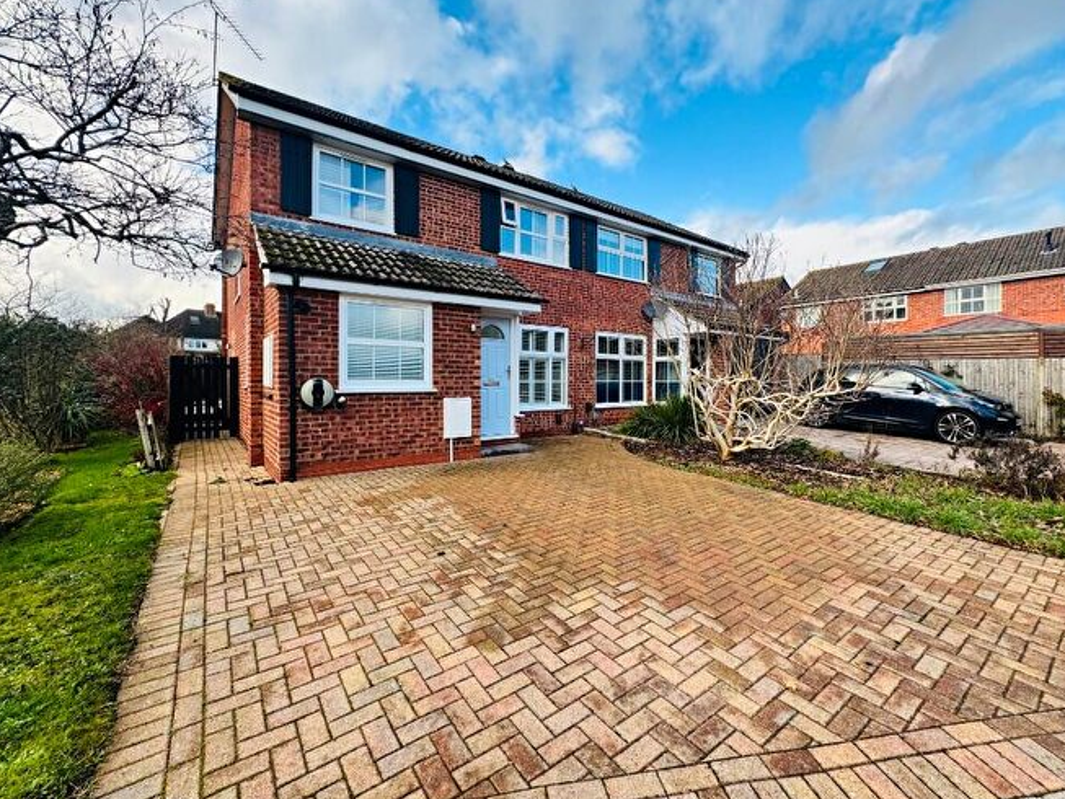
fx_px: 462
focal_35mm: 15
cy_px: 382
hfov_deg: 98.1
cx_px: 553
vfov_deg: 81.7
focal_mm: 2.22
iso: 40
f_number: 2.2
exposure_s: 1/299
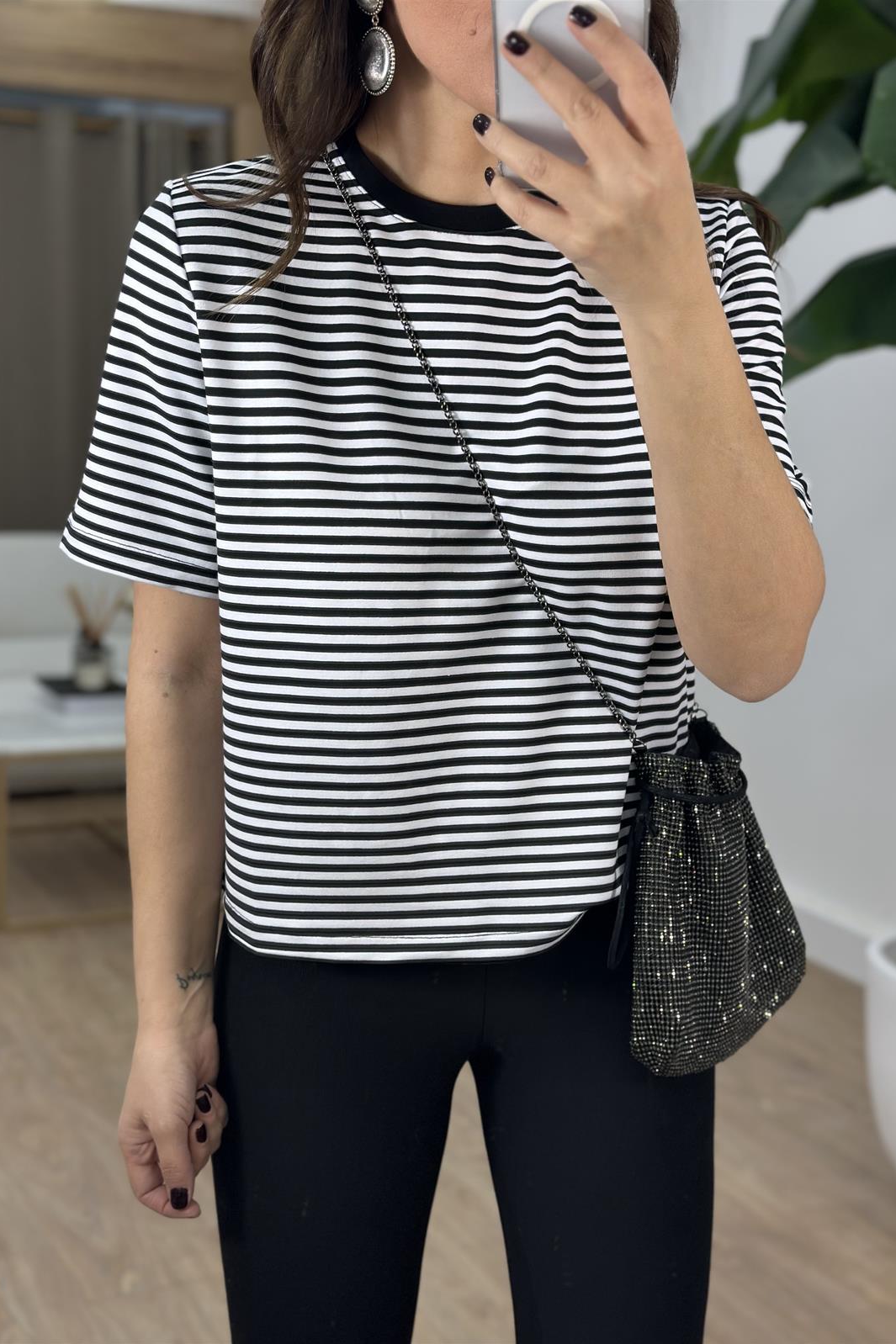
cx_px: 421
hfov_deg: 27.0
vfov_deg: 39.6
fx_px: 1867
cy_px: 672
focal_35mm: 50
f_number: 1.78
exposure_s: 1/159
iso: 64
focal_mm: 6.86
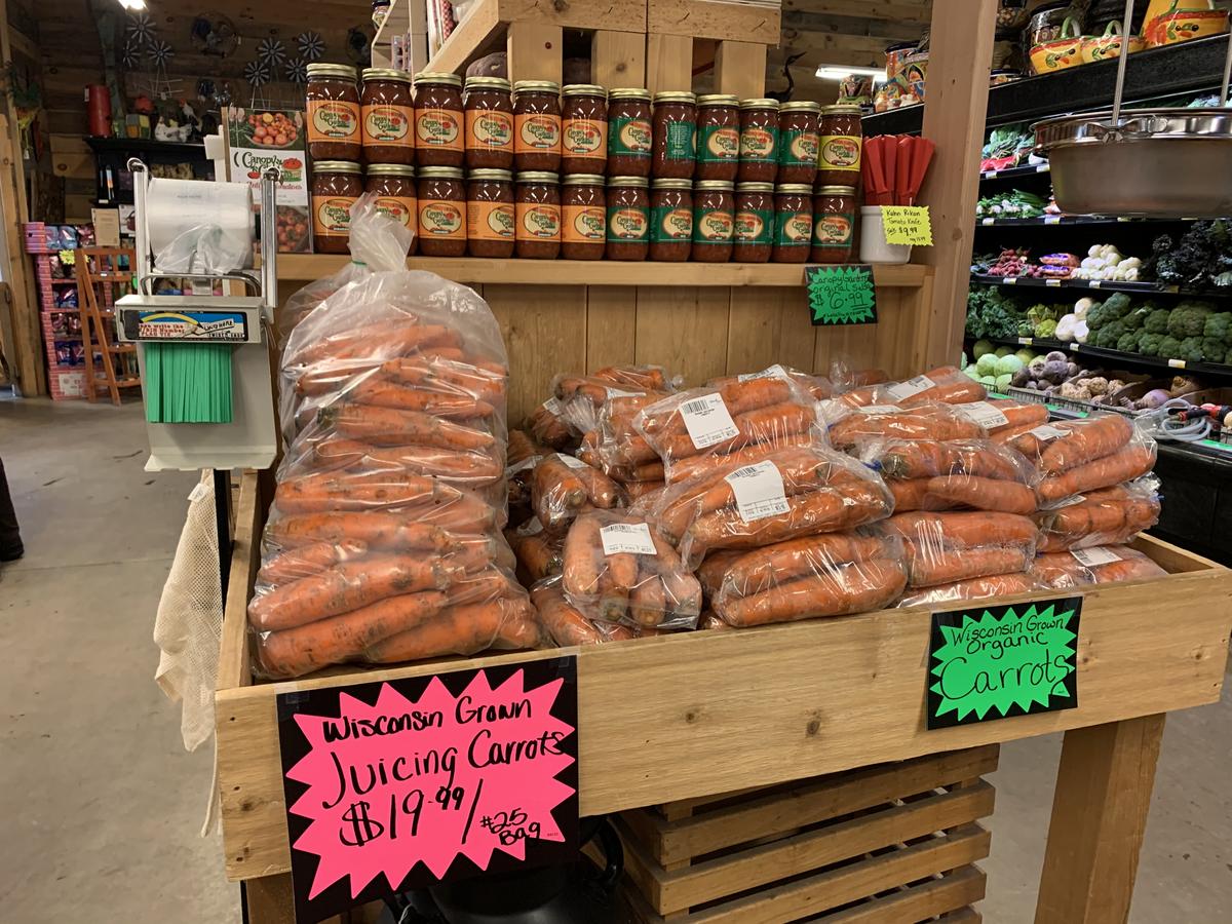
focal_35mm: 26
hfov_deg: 67.3
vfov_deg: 53.1
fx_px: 925
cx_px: 616
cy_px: 462
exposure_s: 1/60
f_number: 1.8
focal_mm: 4.25
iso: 160
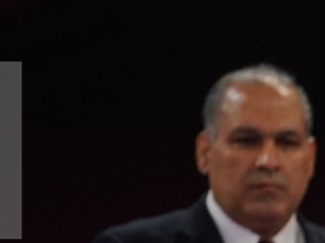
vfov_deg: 1.4
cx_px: 594
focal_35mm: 1043
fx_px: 9792
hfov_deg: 1.9
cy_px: 496
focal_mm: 200
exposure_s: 1/1000
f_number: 2.8
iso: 1250
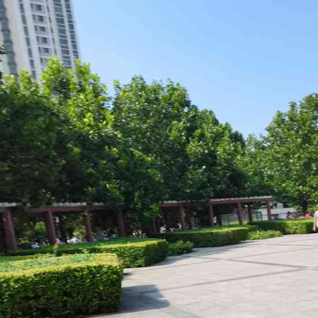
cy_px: 262
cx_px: 184
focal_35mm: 39
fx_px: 405
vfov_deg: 40.8
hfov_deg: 42.7
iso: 50
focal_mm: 5.58
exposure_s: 1/909
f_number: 1.8
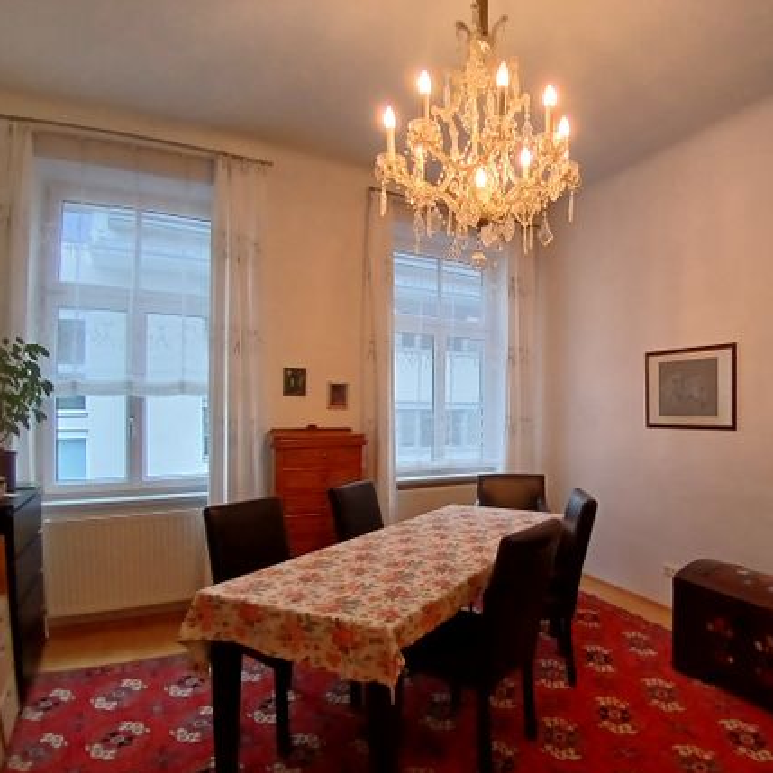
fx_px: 531
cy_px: 404
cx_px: 506
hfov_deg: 70.3
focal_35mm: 21
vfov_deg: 72.1
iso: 100
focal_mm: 1.4
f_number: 2.2
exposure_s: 1/33
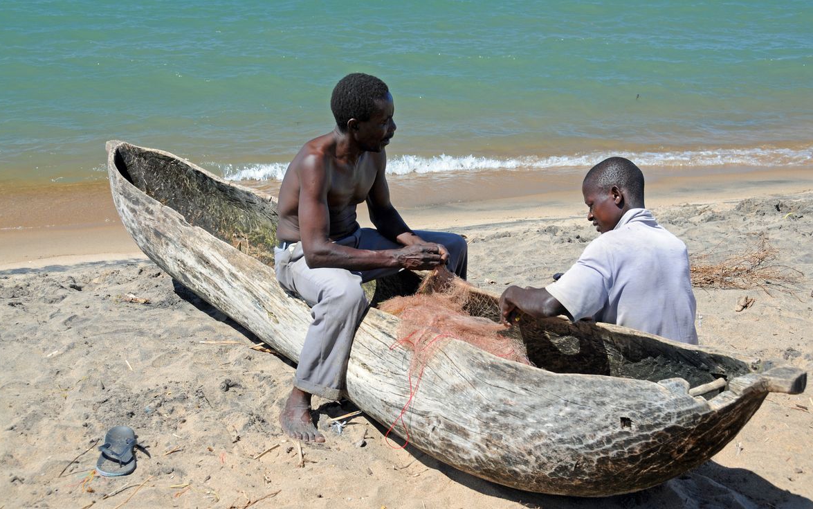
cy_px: 242
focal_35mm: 53
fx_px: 1175
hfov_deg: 38.2
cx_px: 409
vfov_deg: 24.4
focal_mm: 34
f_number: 6.3
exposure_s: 1/160
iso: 200
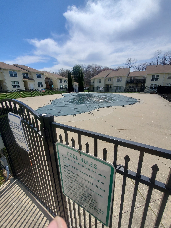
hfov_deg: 89.9
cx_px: 86
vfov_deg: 106.2
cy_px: 114
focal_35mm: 13
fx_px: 86
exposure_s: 1/1746
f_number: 2.2
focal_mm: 1.8
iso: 50
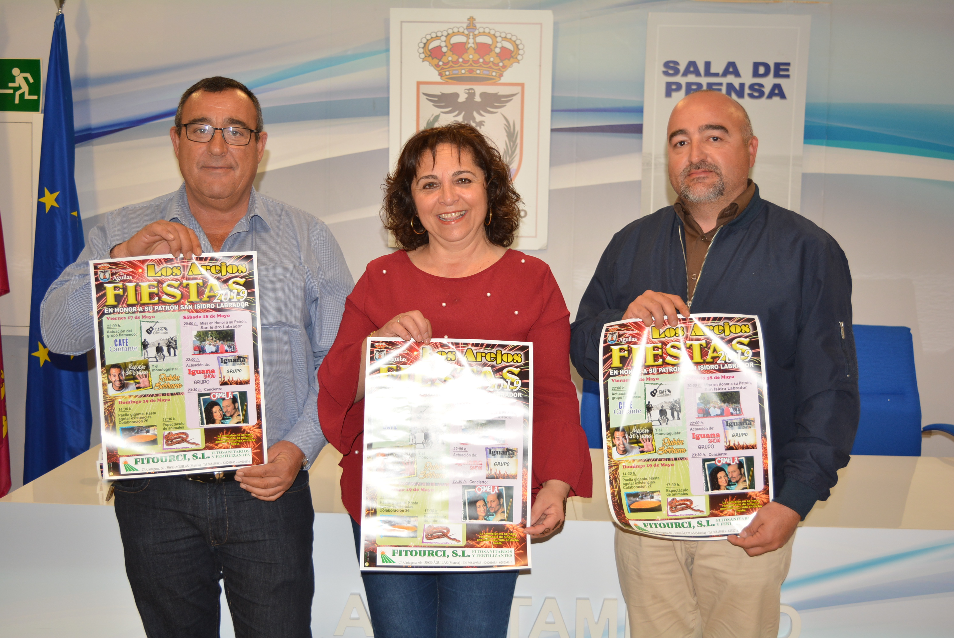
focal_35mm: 44
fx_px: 1154
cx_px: 477
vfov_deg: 30.9
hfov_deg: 44.9
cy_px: 319
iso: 400
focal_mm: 29
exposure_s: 1/60
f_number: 4.2
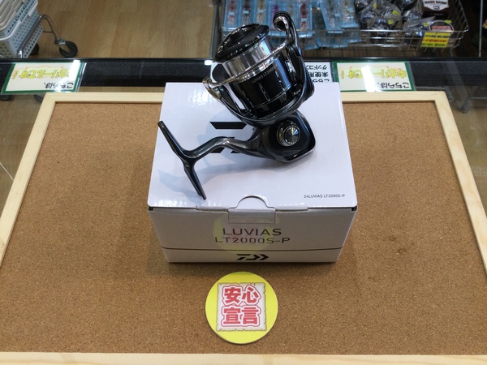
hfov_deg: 58.4
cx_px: 244
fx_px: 436
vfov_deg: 45.4
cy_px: 182
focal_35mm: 31
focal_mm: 3.3
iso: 25
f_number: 2.4
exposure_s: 1/40
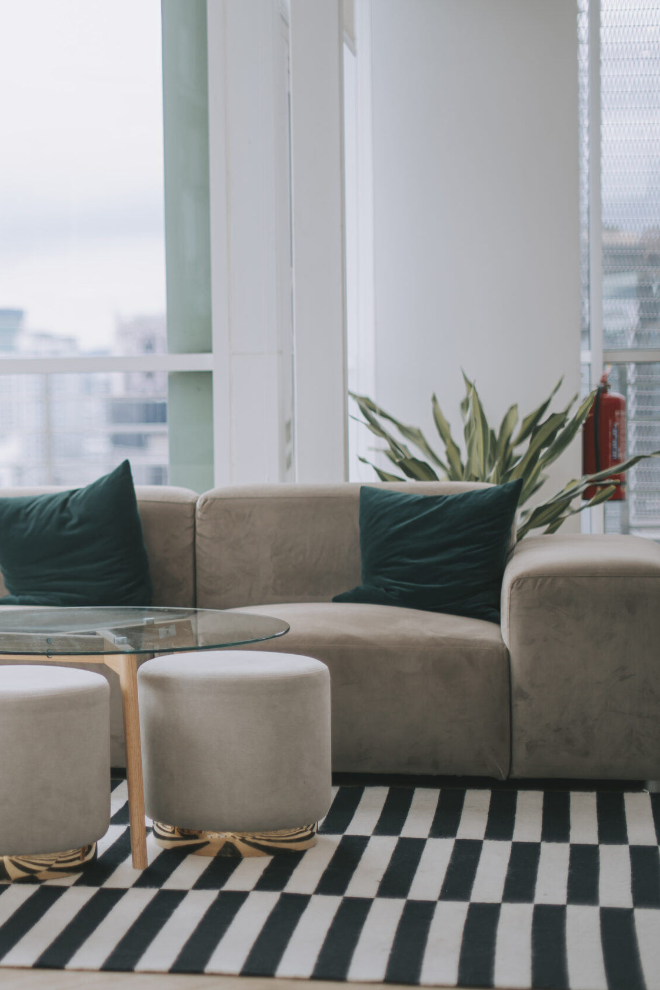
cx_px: -21
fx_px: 2090
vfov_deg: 26.7
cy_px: 496
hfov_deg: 17.5
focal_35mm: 76
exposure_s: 1/800
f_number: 1.4
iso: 125
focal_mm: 50
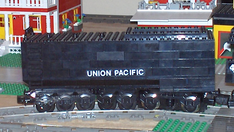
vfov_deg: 29.0
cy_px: 77
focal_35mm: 41
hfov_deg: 49.4
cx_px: 117
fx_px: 254
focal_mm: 6.11
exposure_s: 1/60
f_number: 2.8
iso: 100
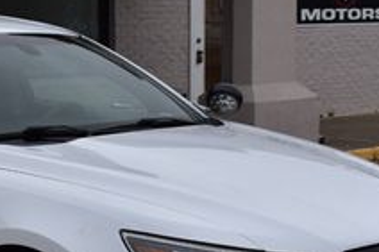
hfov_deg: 16.0
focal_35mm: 123
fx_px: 1289
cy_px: 188
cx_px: -95
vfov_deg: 11.1
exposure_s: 1/500
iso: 400
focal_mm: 27
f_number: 11
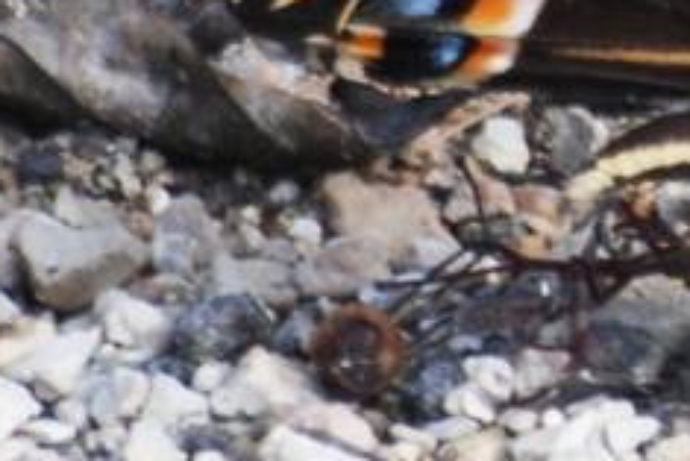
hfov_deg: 0.7
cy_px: -339
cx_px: 1233
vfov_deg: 0.4
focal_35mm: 3068
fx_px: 58837
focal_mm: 300
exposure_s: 1/400
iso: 400
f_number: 5.6
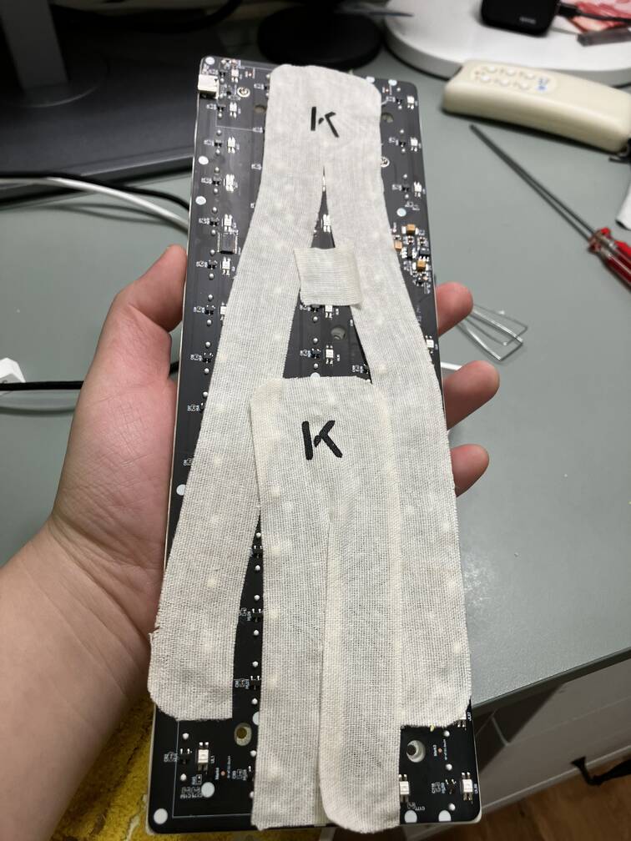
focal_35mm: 28
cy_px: 420
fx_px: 681
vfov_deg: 63.4
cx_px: 316
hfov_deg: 49.7
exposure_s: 1/60
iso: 40
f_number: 1.8
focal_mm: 3.99
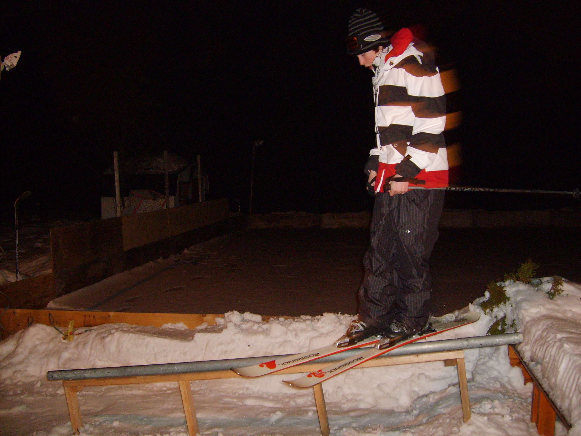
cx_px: 290
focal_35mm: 35
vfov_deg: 40.7
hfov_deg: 52.6
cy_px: 218
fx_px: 587
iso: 235
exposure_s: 1/45
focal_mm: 5.8
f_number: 2.8
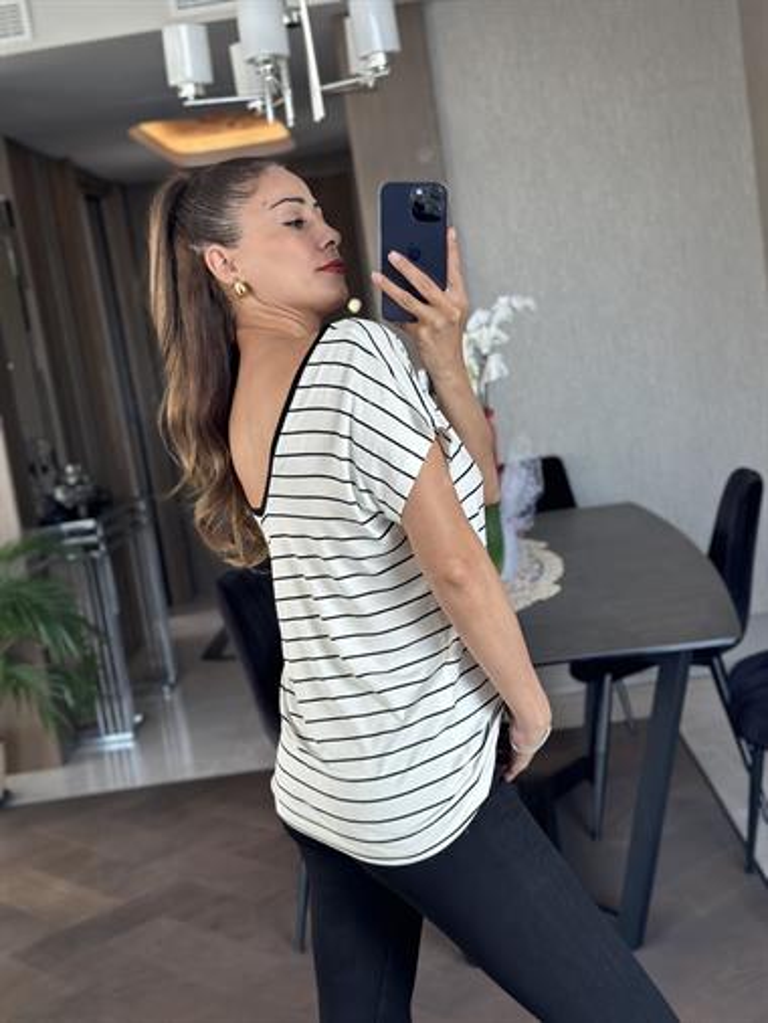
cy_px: 512
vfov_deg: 39.6
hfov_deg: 30.3
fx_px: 1419
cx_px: 384
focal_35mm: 48
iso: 125
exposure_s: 1/94
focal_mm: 6.86
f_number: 1.78
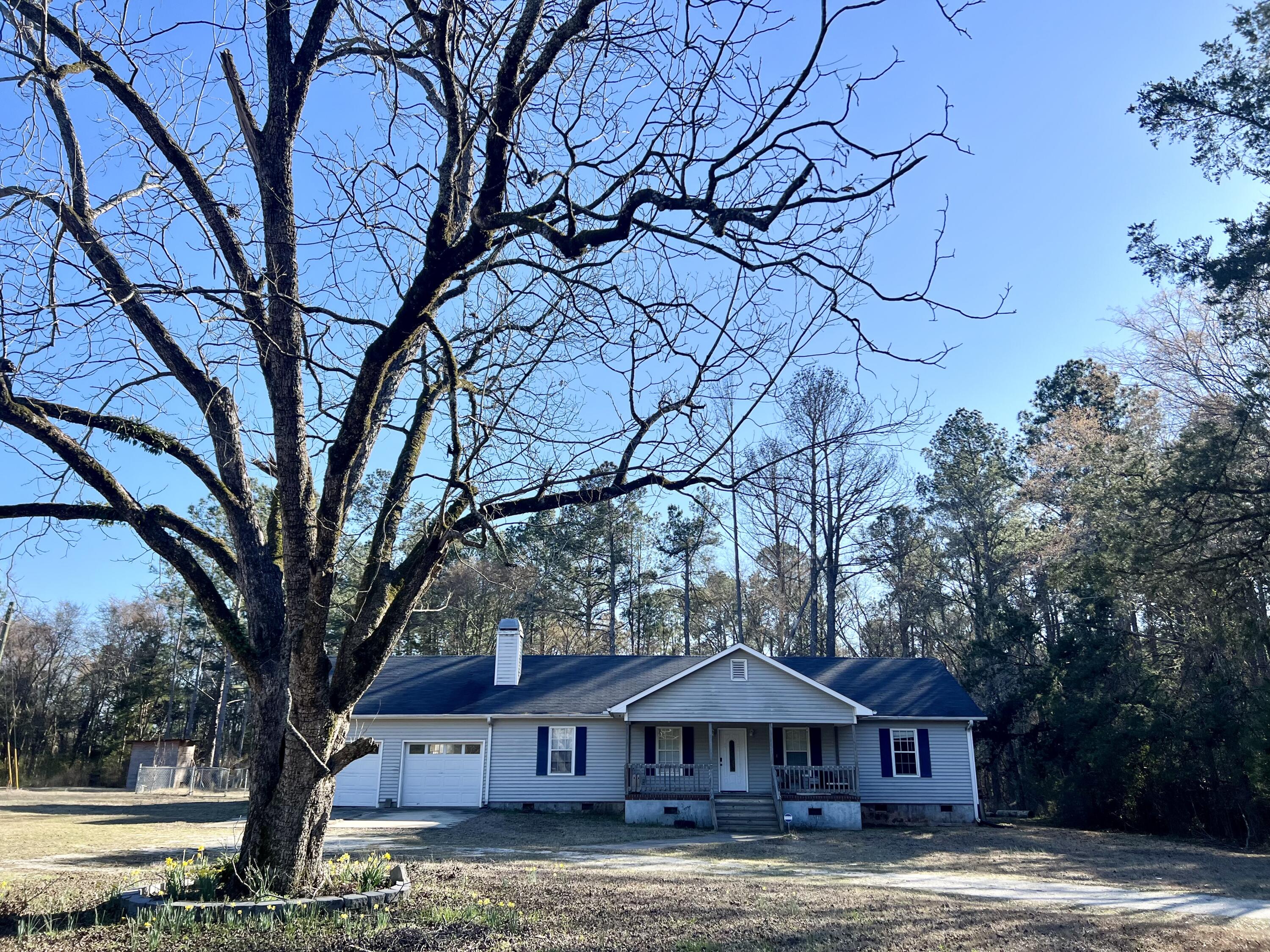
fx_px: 954
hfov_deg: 67.3
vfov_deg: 53.1
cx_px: 635
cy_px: 476
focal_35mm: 26
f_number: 1.5
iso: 50
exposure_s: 1/2632
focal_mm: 5.7
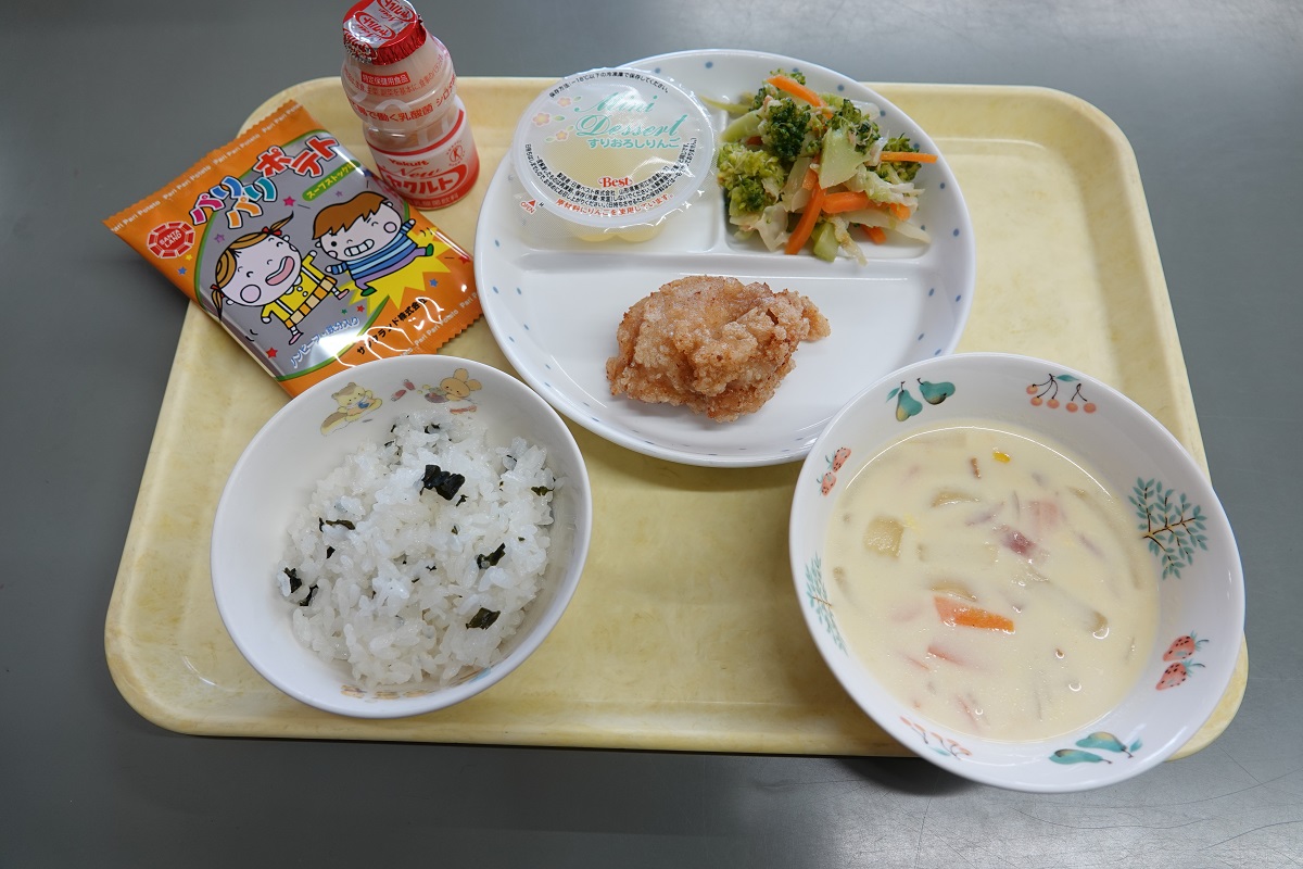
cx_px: 652
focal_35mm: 24
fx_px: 869
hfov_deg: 73.7
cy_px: 434
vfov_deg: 53.1
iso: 100
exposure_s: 1/60
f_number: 2.4
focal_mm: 8.8
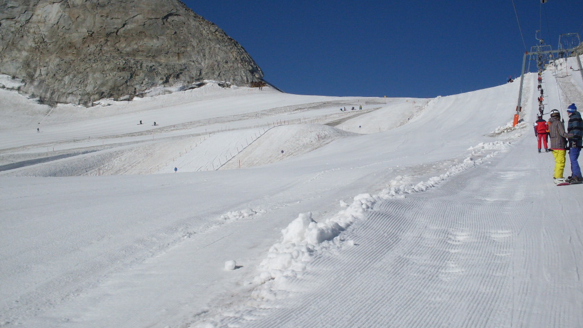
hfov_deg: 48.3
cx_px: 292
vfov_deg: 28.4
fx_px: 649
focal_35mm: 42
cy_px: 158
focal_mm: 6.3
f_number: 8.4
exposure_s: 1/750
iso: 80
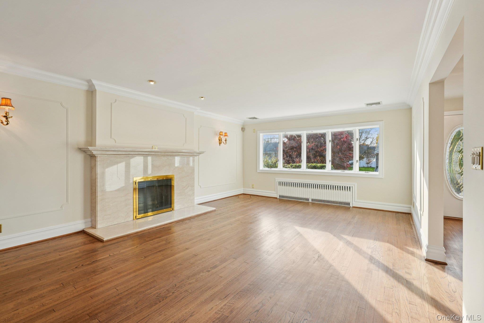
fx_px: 215
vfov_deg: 73.7
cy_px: 162
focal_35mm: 16
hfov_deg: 96.7
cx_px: 242
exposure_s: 1/30
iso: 160
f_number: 9
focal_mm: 16
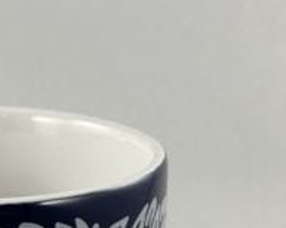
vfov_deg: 9.3
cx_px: -58
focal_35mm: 162
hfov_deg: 11.7
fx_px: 1370
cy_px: 349
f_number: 1.78
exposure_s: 1/100
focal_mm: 6.86
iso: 64
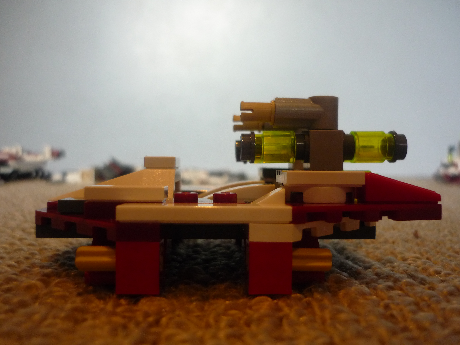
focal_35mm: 33
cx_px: 230
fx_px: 439
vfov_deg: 42.9
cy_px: 172
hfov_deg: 55.4
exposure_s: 1/30
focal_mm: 5.5
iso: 320
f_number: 2.8
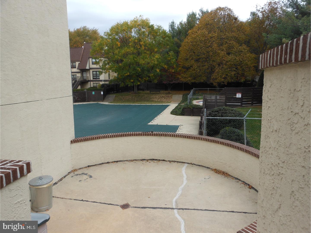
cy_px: 116
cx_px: 156
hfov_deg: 63.4
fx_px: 252
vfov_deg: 49.7
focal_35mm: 28
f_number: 3.7
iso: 80
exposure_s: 1/160
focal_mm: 5
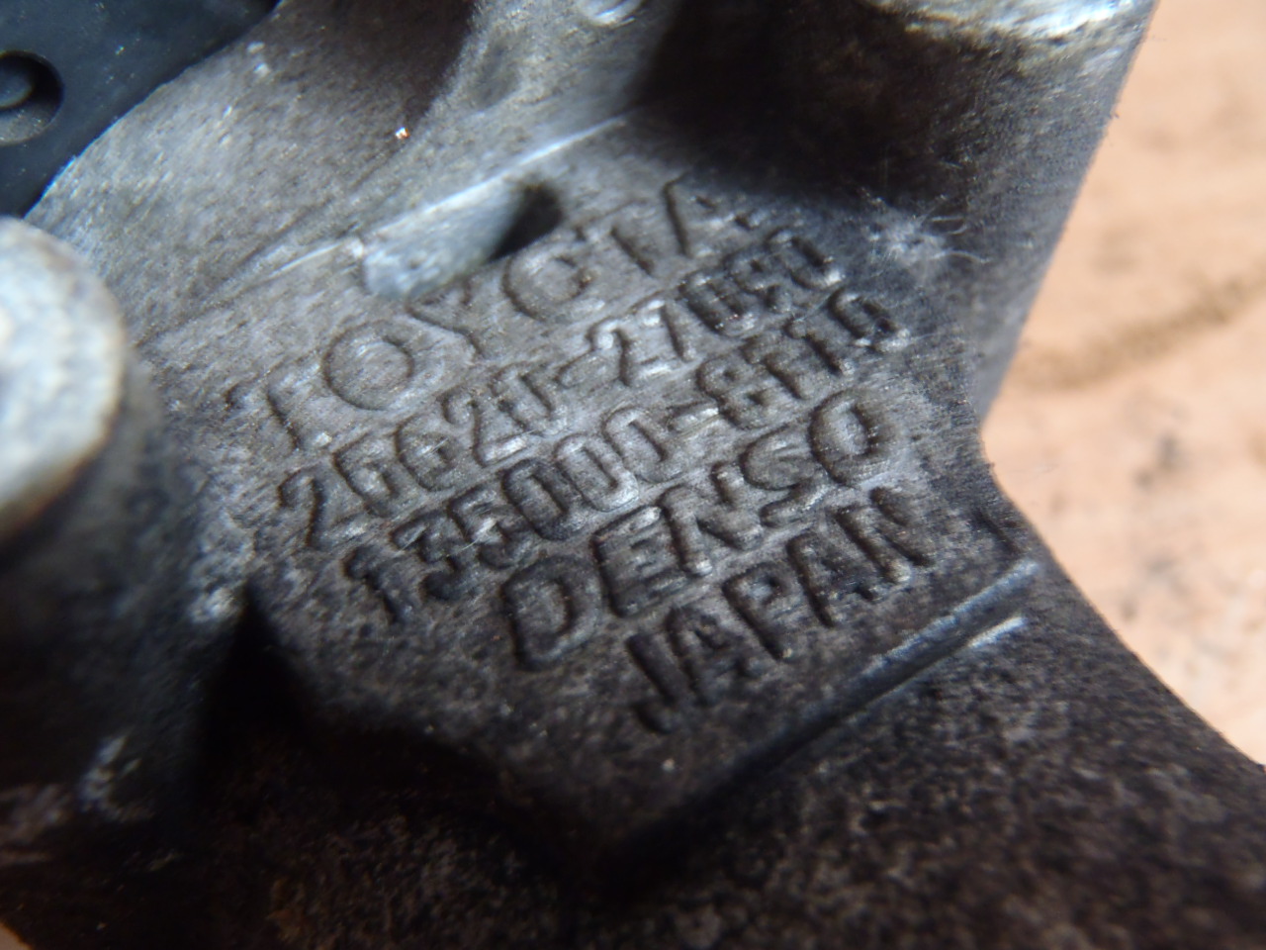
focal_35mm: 37
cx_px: 633
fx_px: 1353
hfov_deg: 50.1
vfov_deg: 38.7
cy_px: 475
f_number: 4.7
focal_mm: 6.64
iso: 250
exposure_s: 1/4
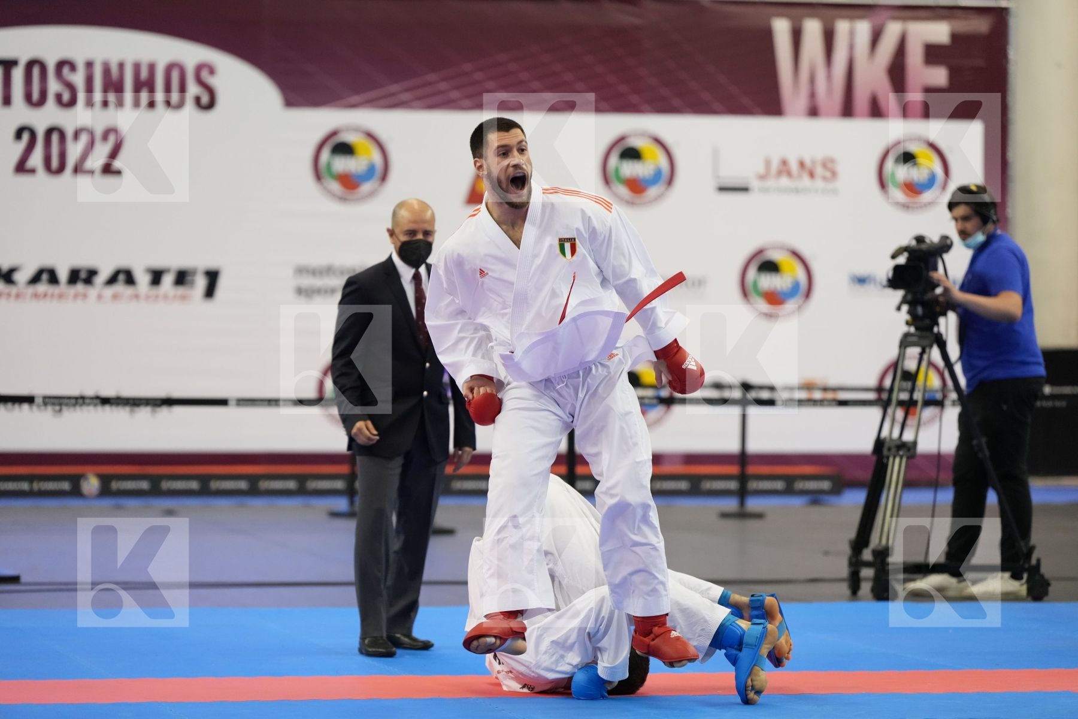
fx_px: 4401
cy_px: 360
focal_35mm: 147
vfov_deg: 9.3
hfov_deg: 14.0
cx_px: 539
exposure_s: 1/1000
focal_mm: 147
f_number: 2.8
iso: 3200
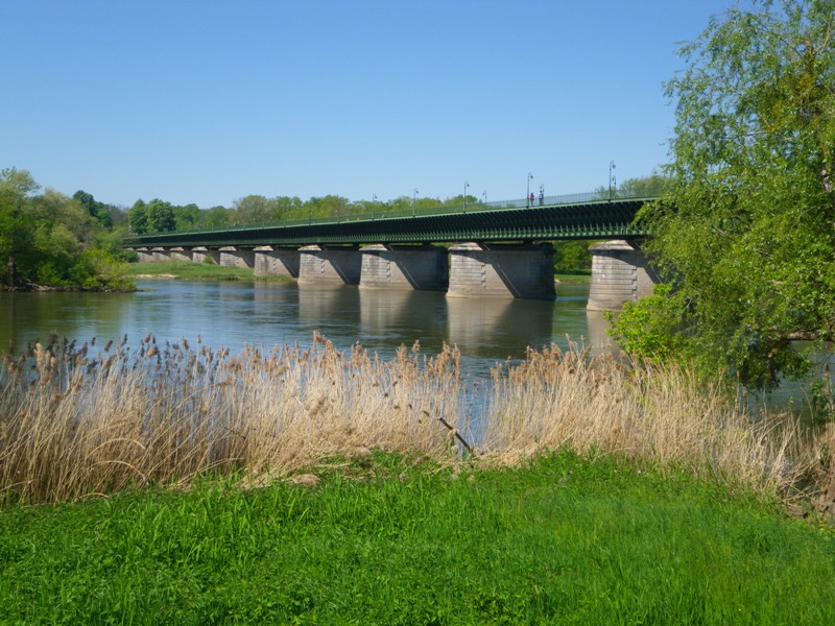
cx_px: 418
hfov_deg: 37.5
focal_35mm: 51
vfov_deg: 28.6
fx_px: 1230
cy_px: 313
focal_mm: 9.1
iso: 64
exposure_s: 1/320
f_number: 5.3
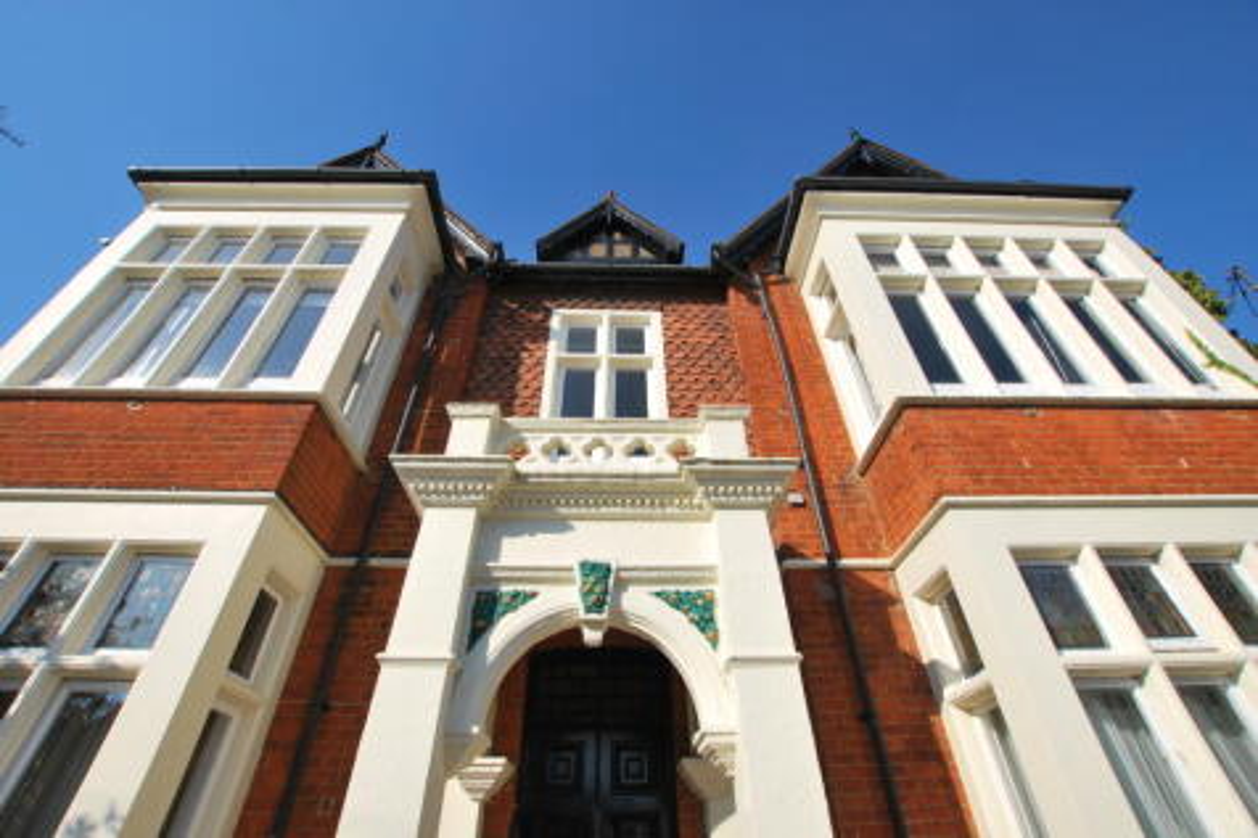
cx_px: 629
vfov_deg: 67.3
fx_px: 629
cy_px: 419
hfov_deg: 90.0
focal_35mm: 18
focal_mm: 12
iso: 100
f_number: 8
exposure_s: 1/250
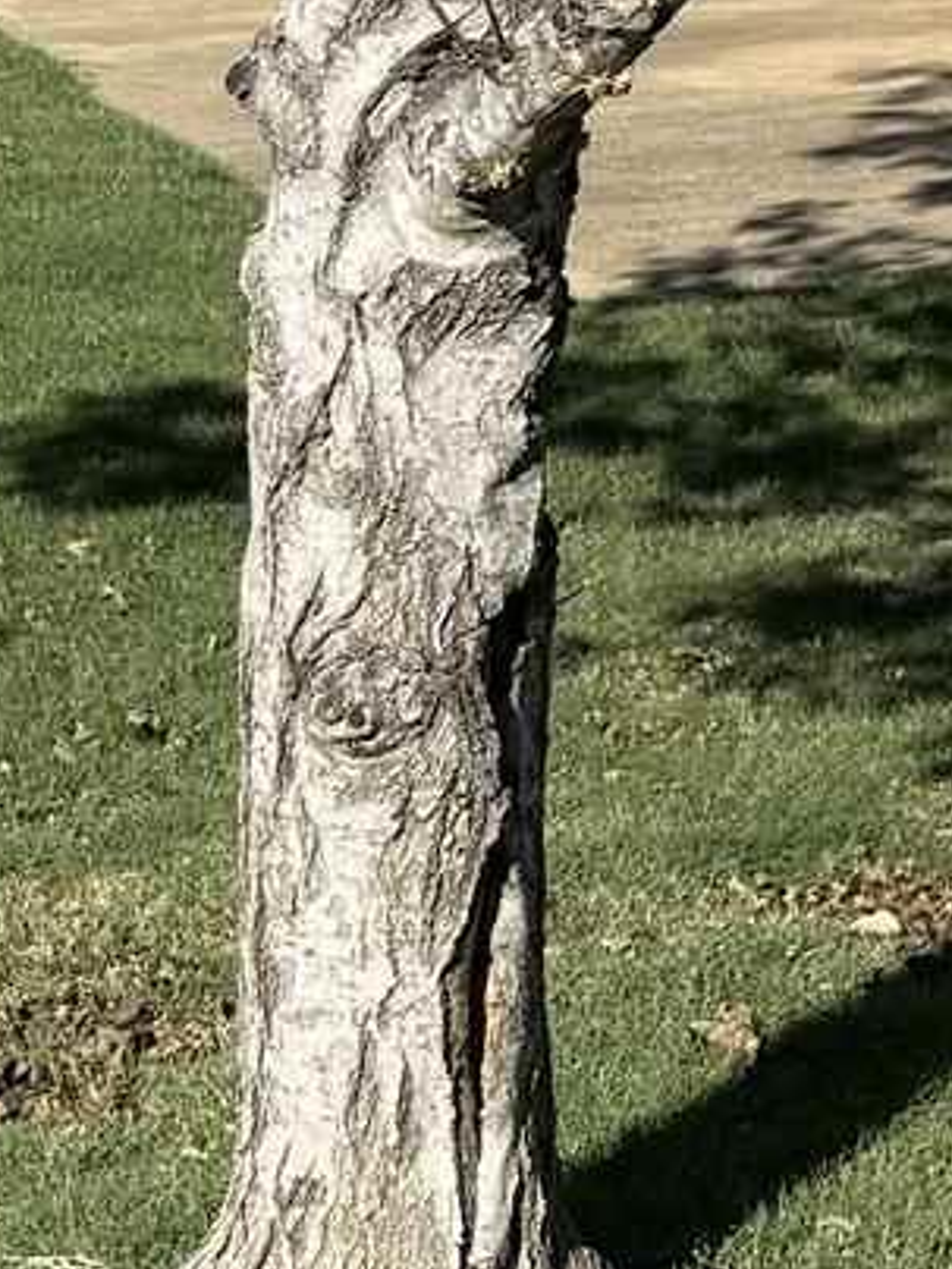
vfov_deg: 13.7
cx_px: 2416
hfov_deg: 9.4
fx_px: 5024
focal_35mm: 137
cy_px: -509
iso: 80
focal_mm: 6.76
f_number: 1.78
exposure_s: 1/3584
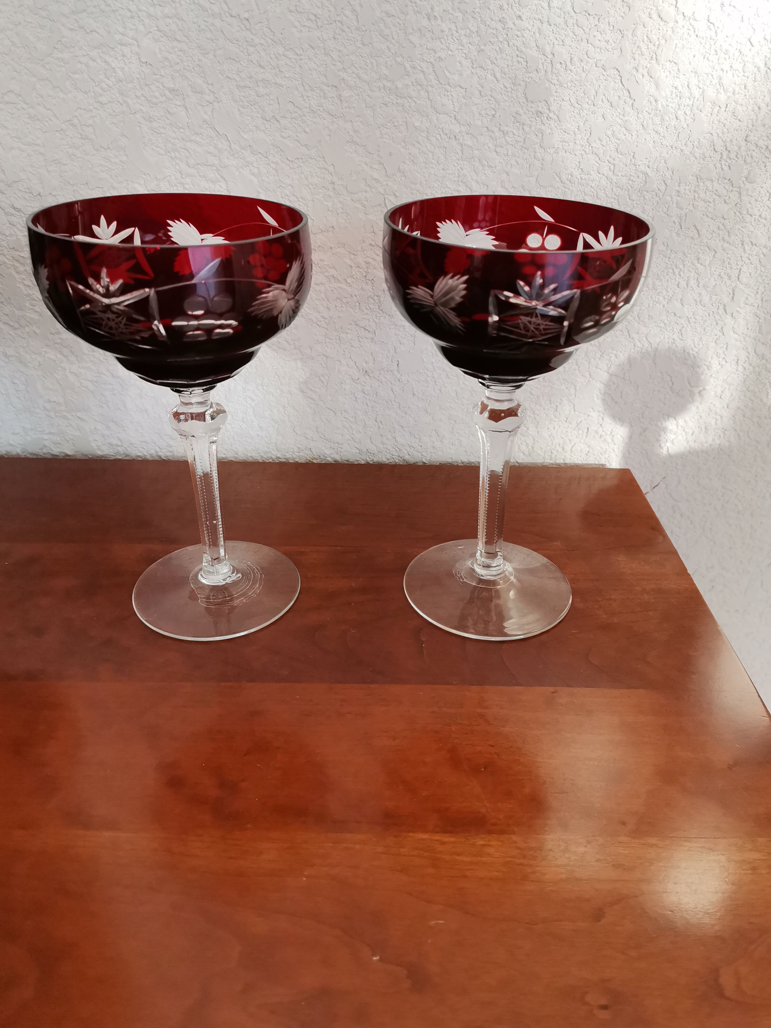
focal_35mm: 26
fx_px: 772
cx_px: 386
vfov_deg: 67.3
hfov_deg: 53.1
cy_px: 514
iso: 250
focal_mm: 4.75
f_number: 1.8
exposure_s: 1/100
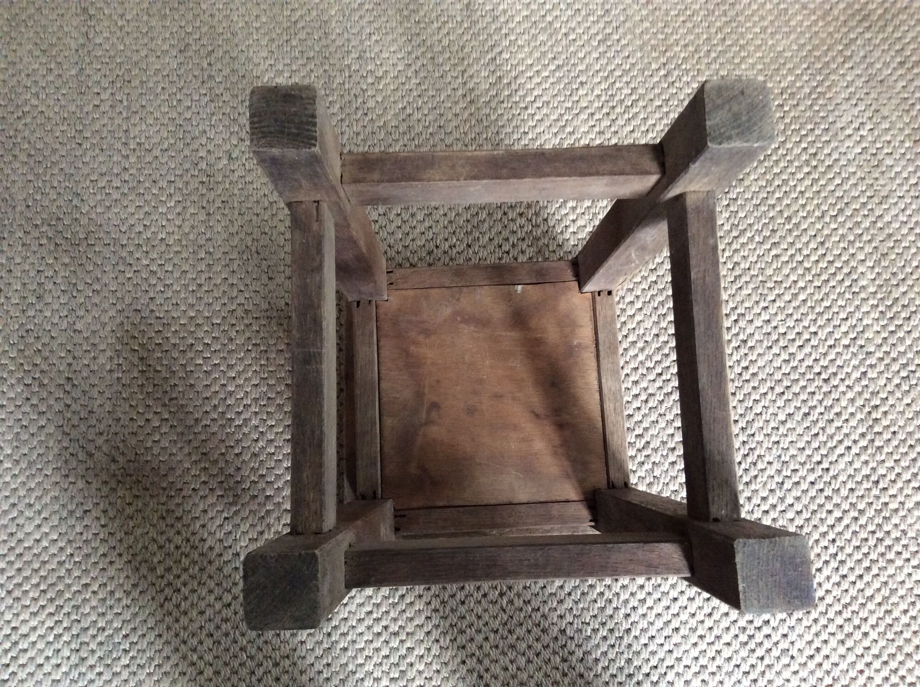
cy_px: 344
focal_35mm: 32
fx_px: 849
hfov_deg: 56.9
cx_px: 460
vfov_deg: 44.1
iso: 200
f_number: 2.4
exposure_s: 1/25
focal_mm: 3.3
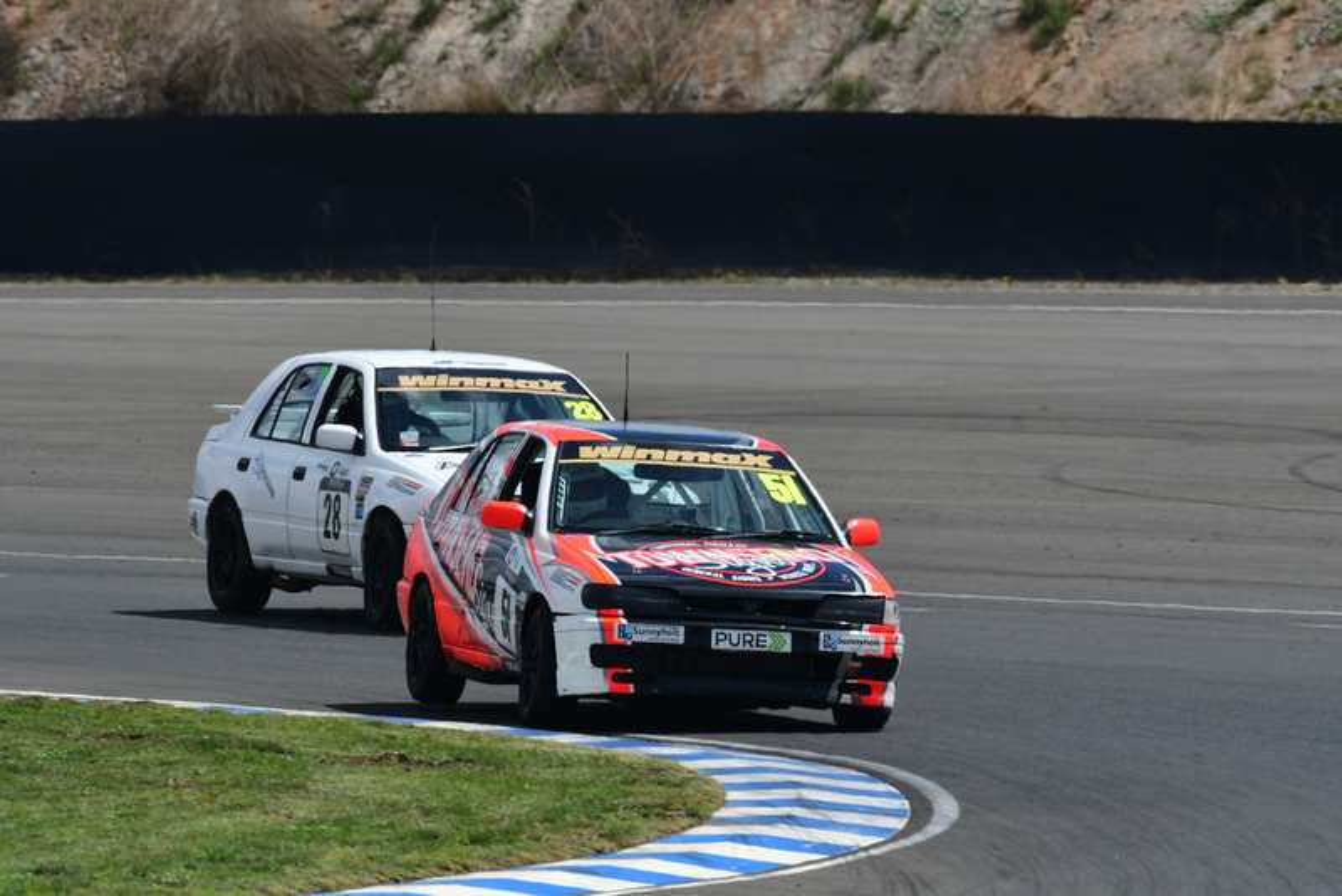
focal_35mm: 750
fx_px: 27967
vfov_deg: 1.8
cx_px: 671
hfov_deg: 2.7
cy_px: 448
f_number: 10
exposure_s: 1/640
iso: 200
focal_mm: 500
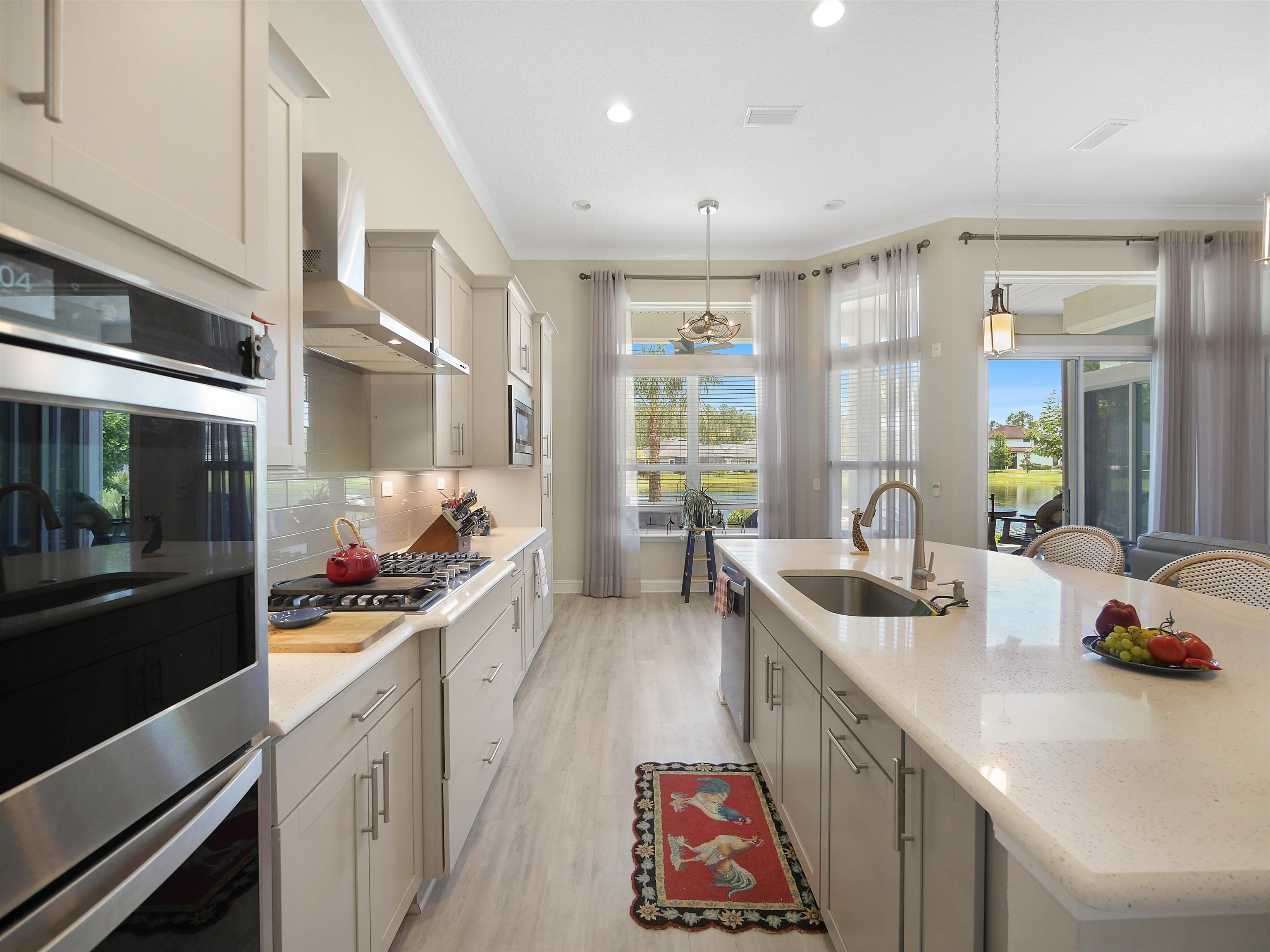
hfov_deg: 102.1
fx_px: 514
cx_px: 635
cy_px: 476
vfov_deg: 85.7
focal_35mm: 14
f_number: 4
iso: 400
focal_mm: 7
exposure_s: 1/30
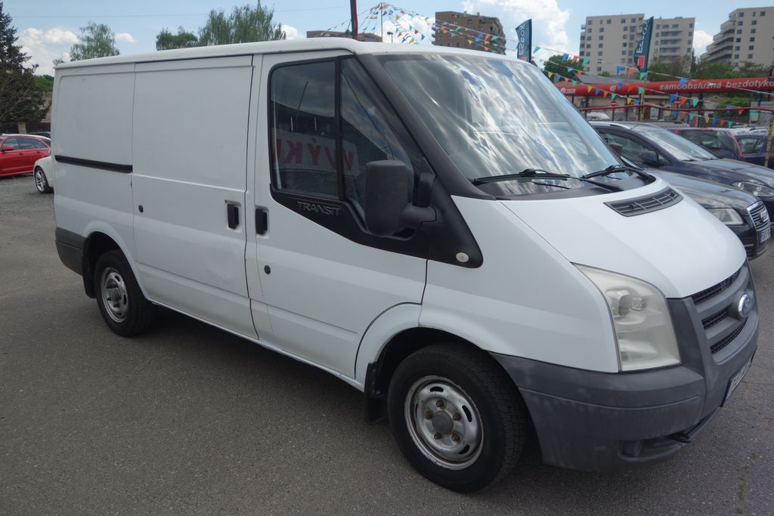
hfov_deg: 65.5
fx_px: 602
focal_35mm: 28
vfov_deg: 46.4
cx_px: 387
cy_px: 258
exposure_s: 1/800
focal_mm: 10.4
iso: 125
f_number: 4
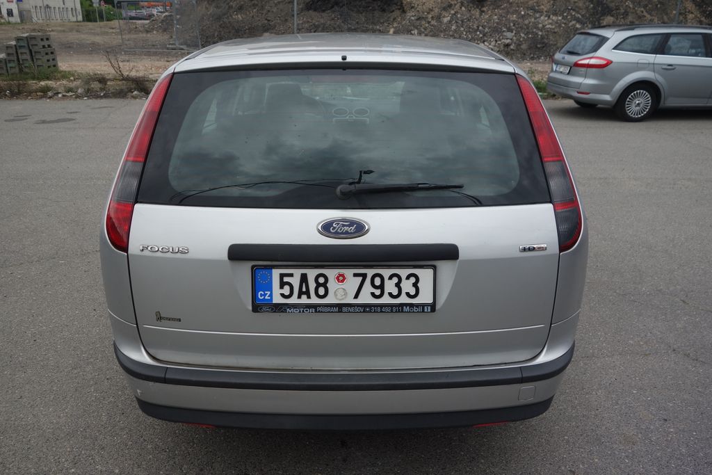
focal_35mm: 28
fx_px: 554
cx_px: 356
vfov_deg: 46.4
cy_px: 238
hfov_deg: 65.5
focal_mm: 10.4
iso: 125
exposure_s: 1/500
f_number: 4
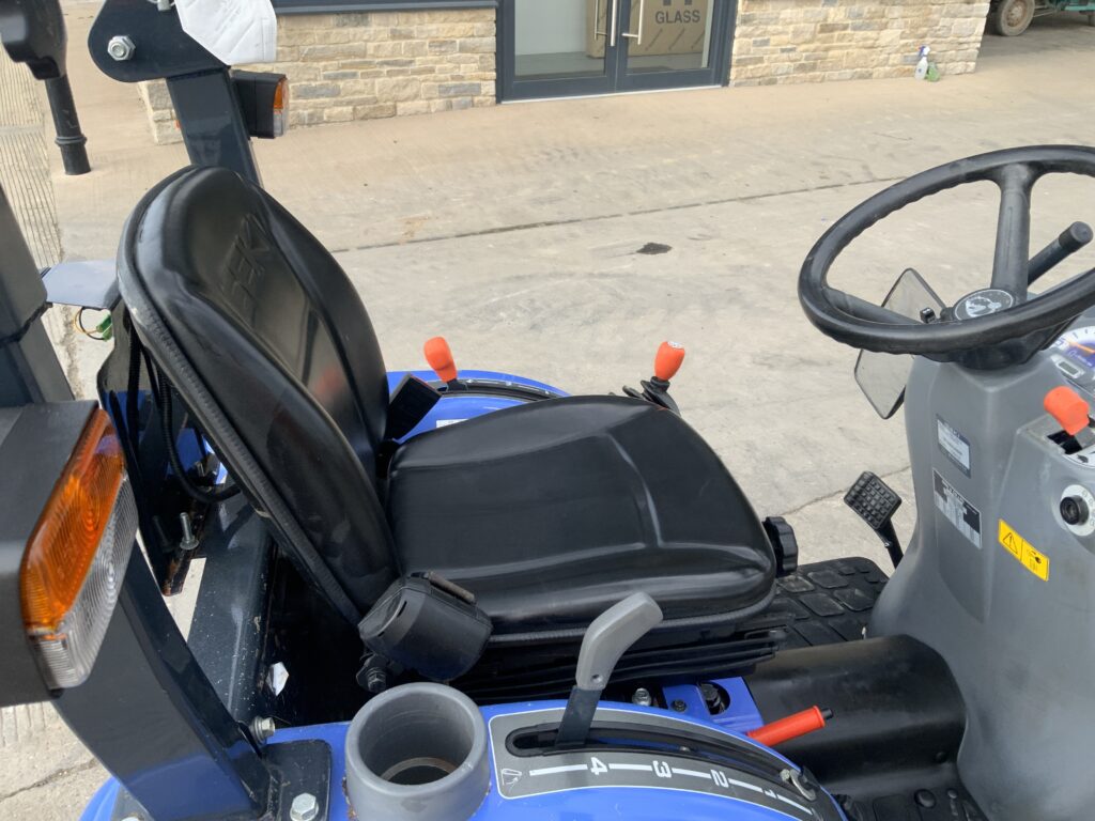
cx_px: 548
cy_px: 410
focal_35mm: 29
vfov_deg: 48.2
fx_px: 917
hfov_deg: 61.7
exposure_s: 1/280
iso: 16
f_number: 1.8
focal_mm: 3
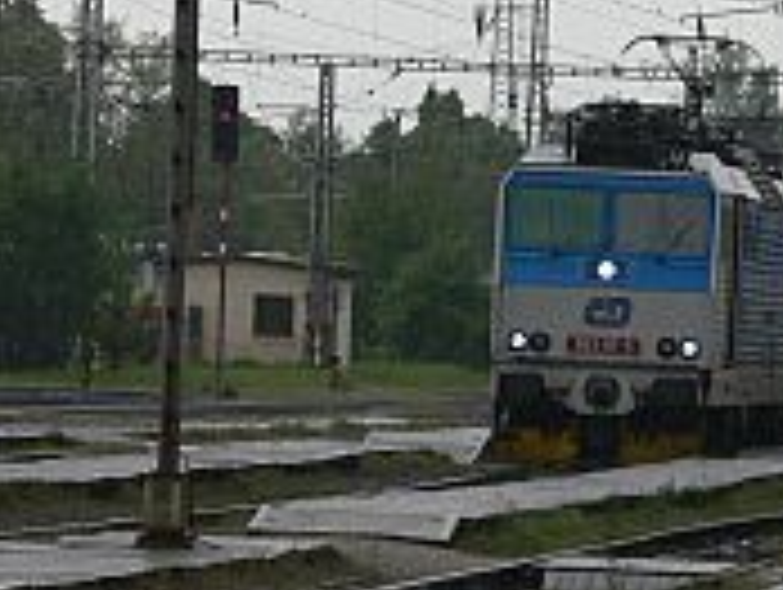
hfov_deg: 4.4
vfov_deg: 3.3
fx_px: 10125
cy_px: 216
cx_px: 634
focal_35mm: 447
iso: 100
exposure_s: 1/100
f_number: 5
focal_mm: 30.2
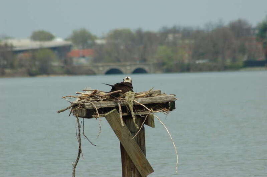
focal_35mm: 450
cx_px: 134
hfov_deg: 4.6
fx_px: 3335
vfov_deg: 3.0
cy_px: 88
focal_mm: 300
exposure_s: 1/1000
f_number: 9
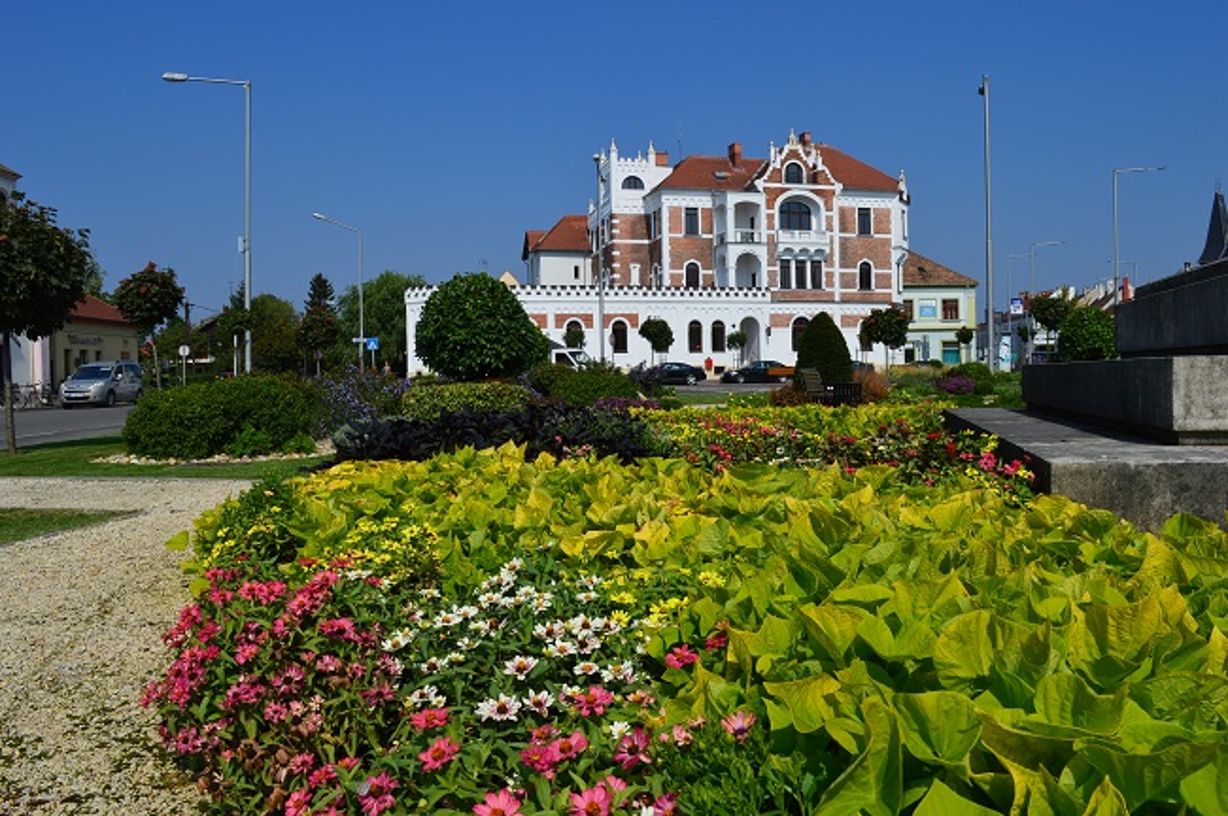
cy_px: 408
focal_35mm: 27
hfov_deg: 67.4
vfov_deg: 47.8
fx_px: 920
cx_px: 614
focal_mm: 18
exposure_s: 1/500
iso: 160
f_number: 11
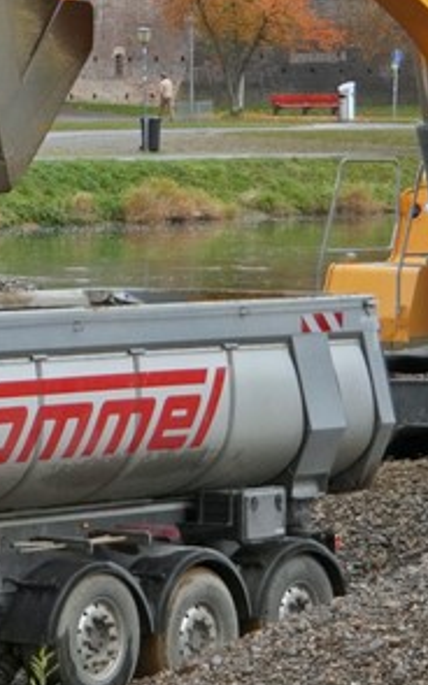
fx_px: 3959
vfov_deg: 9.9
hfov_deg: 6.2
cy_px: 226
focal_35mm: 212
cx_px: -37
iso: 1600
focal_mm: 51.1
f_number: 5.6
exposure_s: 1/2000
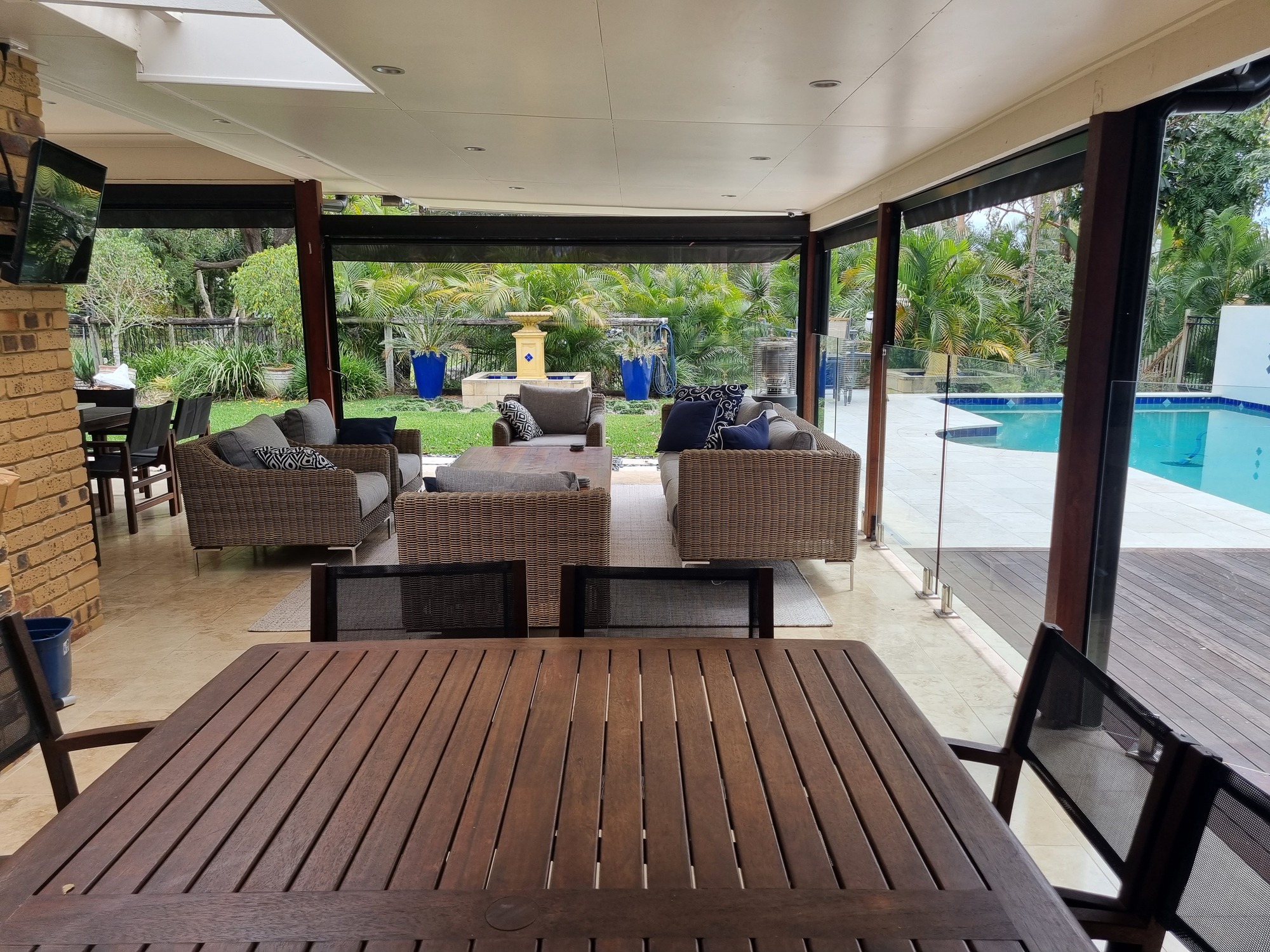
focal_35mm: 26
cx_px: 635
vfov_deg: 53.1
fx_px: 954
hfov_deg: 67.3
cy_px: 476
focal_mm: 5.4
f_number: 1.8
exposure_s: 1/536
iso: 50
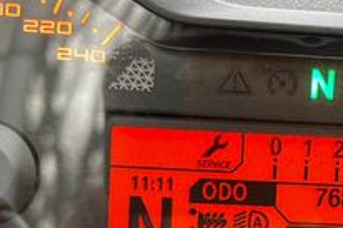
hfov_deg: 24.0
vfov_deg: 16.0
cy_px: 220
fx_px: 800
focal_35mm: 84
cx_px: 250
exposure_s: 1/61
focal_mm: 5.1
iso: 64
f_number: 1.6
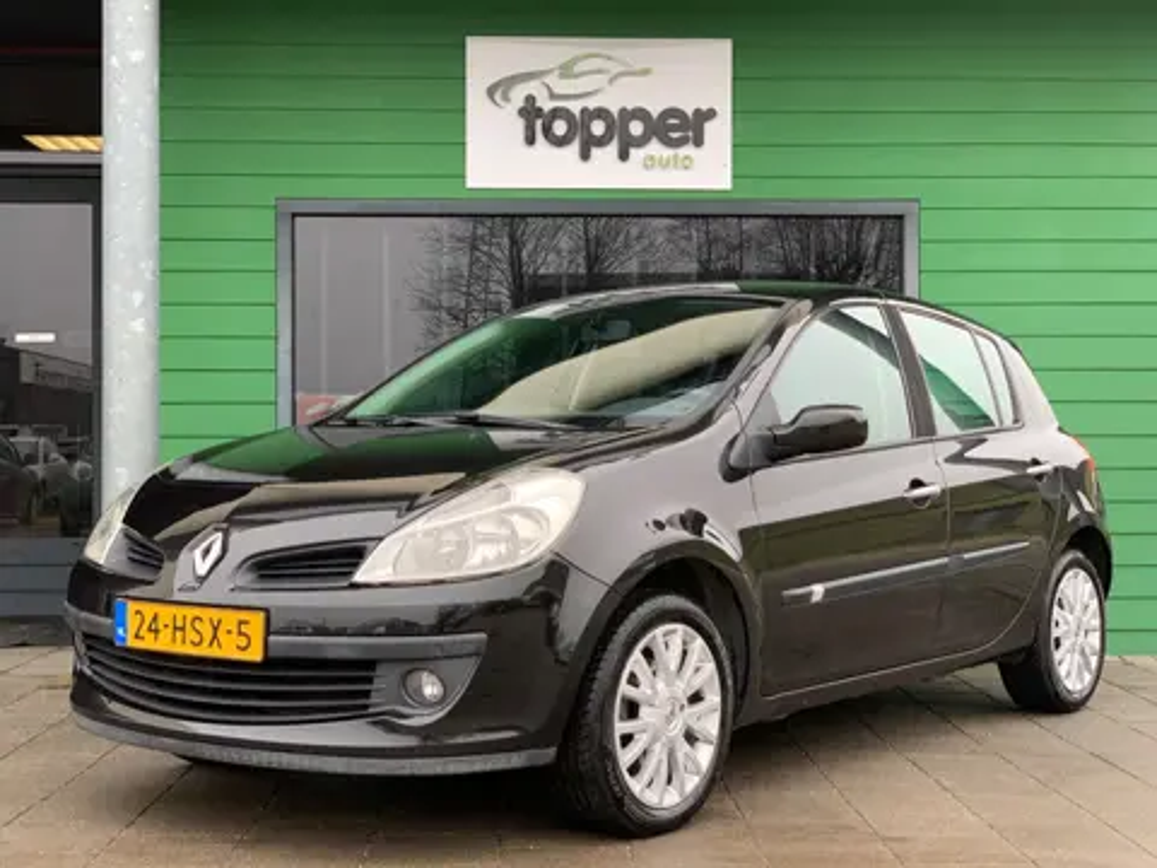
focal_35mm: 52
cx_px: 578
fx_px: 1738
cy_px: 434
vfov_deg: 28.0
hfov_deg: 36.8
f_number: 2.4
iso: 40
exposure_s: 1/122
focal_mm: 6
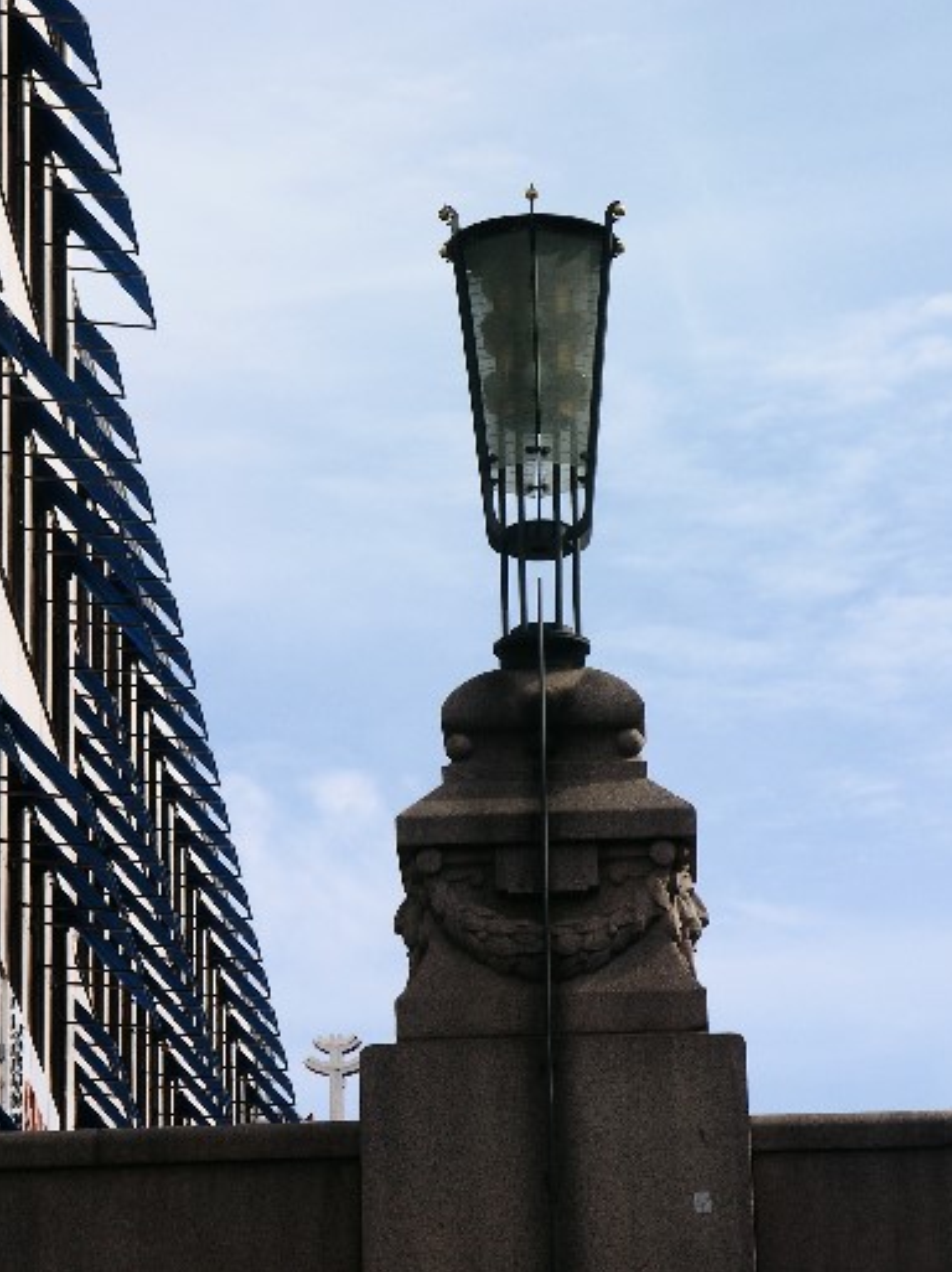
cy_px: 562
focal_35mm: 206
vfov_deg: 9.6
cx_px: 498
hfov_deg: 7.2
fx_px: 7563
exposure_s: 1/170
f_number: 7.1
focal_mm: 44.7
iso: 50
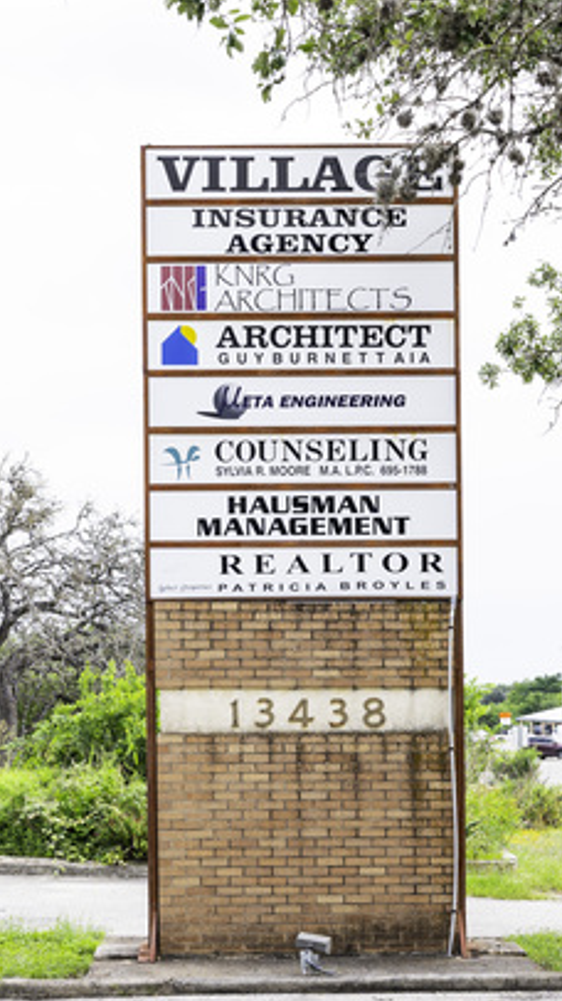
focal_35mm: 71
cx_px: 306
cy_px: 494
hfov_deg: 17.0
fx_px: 1883
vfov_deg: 29.8
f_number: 7.1
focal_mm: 43
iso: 250
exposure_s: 1/400
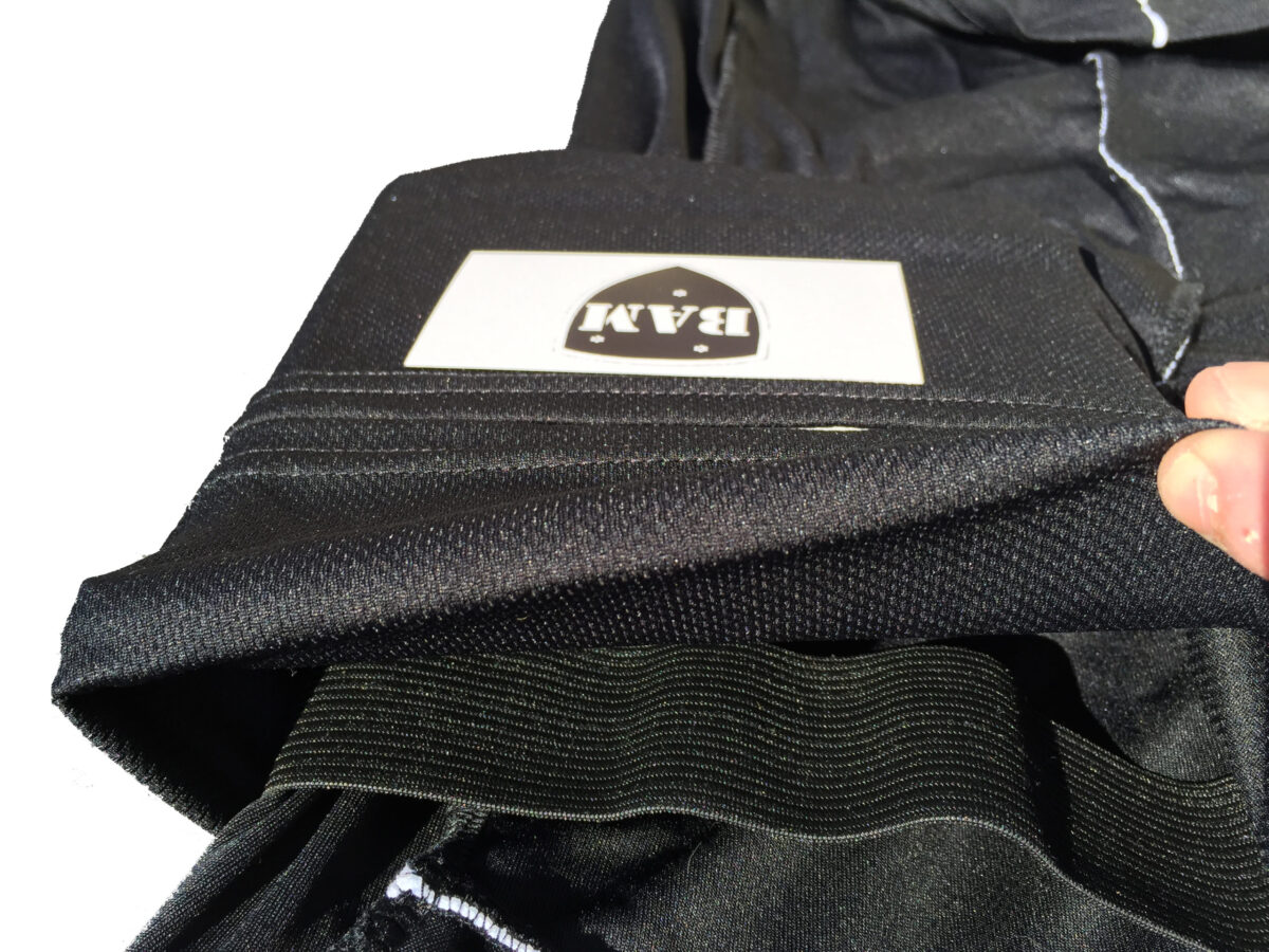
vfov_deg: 48.2
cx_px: 634
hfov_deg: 61.7
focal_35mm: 29
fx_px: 1063
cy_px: 476
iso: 32
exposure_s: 1/599
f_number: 2.2
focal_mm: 4.15
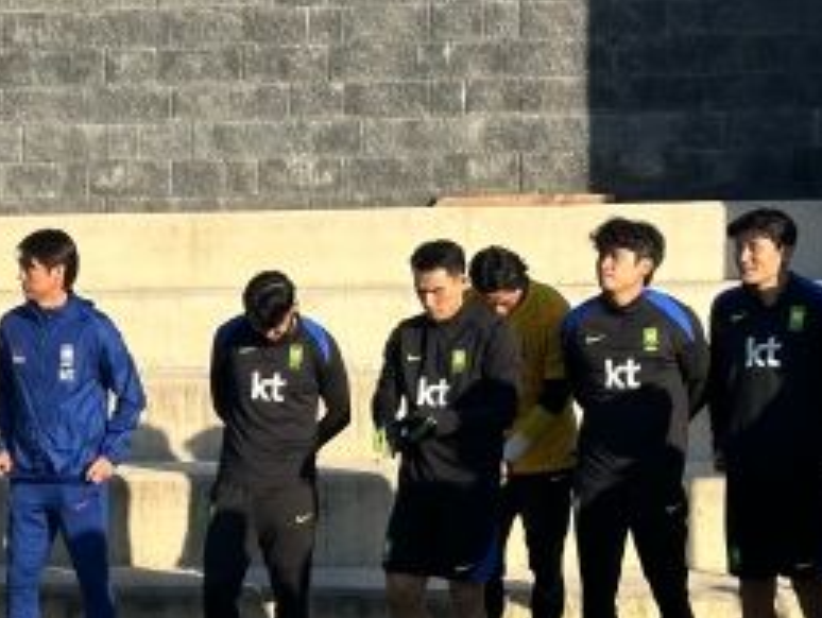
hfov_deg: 16.2
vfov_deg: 12.5
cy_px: 328
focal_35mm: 119
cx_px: -22
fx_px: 2828
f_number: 1.78
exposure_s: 1/4785
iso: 64
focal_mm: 6.86
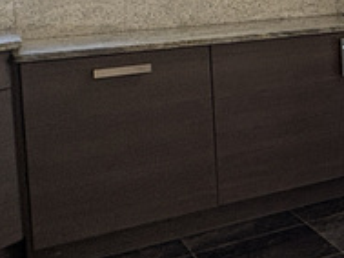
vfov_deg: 19.9
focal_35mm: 71
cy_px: -16
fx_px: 706
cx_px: 650
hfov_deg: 19.2
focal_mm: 2.22
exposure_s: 1/100
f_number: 2.2
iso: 160
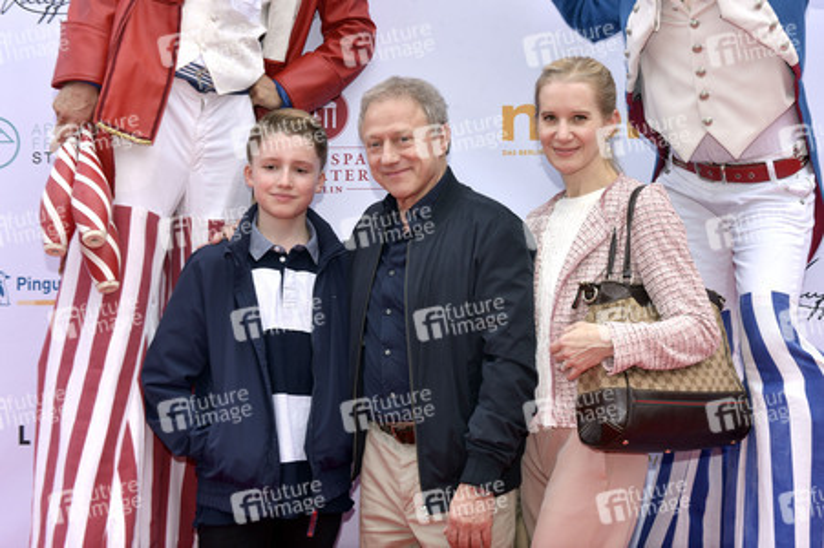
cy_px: 274
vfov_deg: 24.2
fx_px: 1281
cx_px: 412
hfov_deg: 35.7
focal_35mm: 56
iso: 400
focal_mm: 56
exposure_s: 1/250
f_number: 10
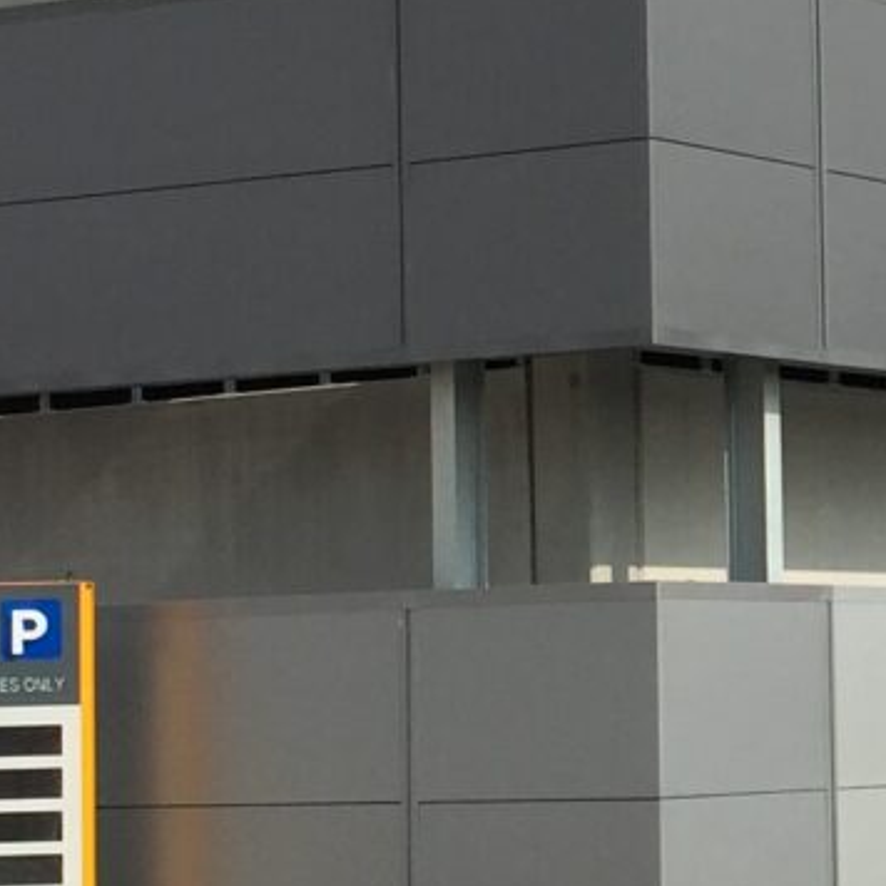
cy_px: 498
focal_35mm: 144
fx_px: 4170
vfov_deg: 12.1
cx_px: 1187
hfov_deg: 11.8
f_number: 2.2
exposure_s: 1/2083
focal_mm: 4.15
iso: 32
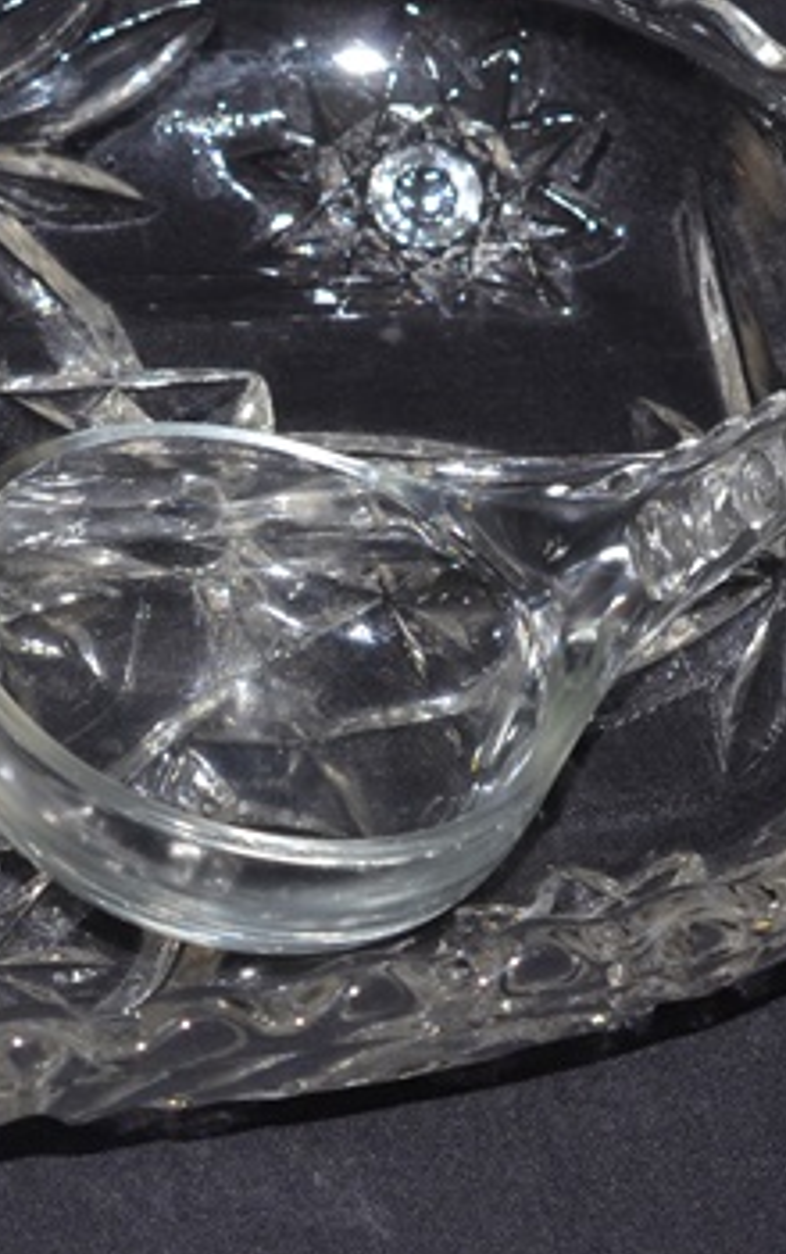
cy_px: 502
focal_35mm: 174
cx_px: 21
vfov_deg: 12.0
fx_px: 5951
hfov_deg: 7.5
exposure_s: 1/60
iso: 100
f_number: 8
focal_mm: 40
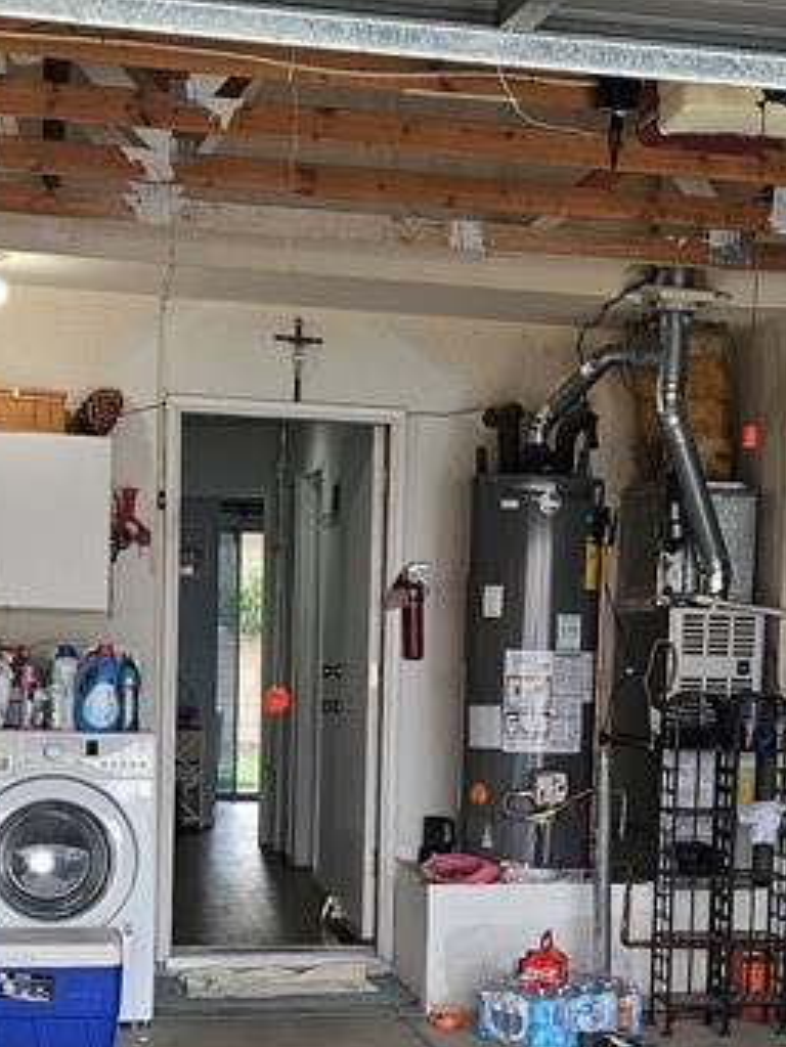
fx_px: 2088
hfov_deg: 21.2
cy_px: 755
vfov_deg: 27.8
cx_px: 547
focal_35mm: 69
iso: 40
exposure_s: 1/120
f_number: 1.8
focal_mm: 5.4
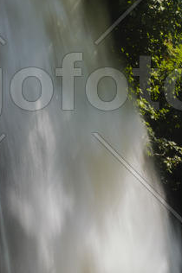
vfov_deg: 23.0
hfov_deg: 15.4
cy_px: 89
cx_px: 50
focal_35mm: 88
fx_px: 669
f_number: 22
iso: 100
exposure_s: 1/15
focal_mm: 32
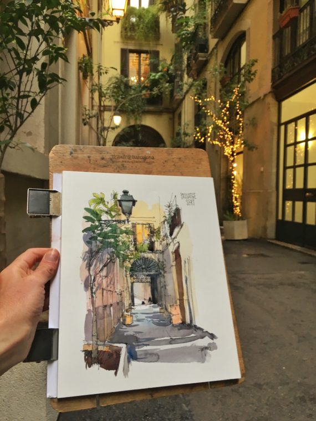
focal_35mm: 29
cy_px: 210
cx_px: 158
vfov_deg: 61.7
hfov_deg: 48.2
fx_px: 353
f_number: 2.2
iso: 80
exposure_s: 1/33
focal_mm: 4.15
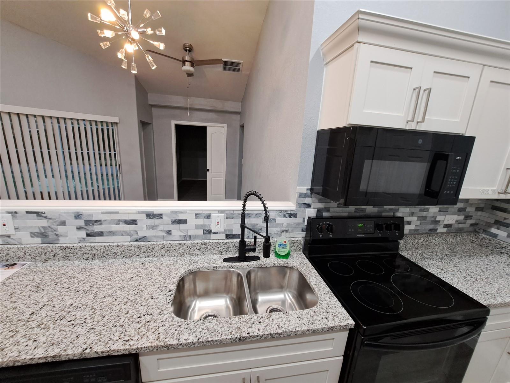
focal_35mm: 13
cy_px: 192
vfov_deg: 89.9
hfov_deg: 106.2
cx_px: 255
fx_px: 192
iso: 200
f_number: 2.2
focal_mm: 1.74
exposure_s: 1/40
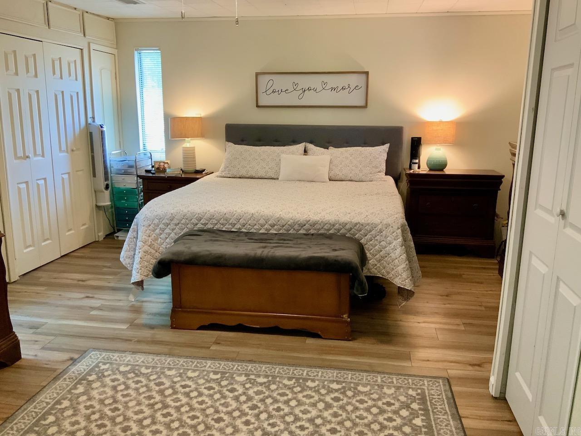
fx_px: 487
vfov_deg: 48.2
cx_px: 290
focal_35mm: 29
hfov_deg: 61.7
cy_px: 218
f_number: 1.8
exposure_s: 1/40
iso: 200
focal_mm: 3
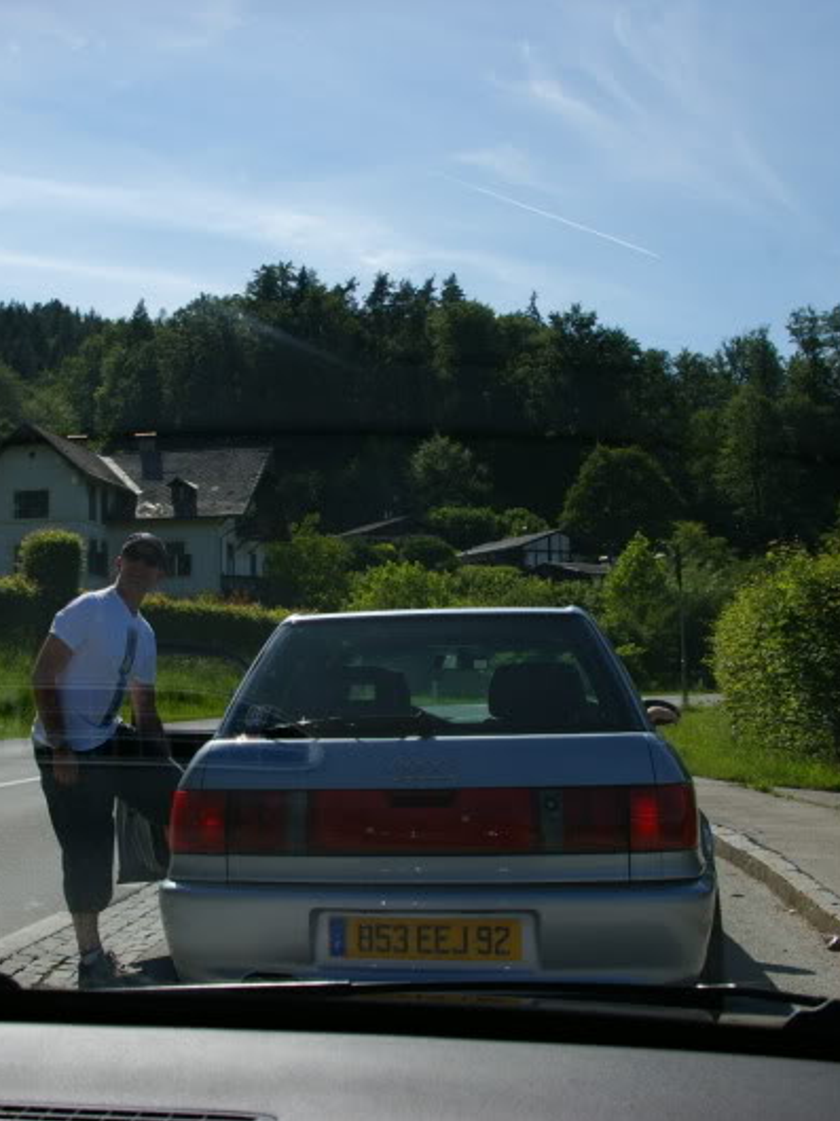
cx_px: 258
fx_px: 1481
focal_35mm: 46
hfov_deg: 31.3
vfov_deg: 41.5
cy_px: 559
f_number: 8
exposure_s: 1/350
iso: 200
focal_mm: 21
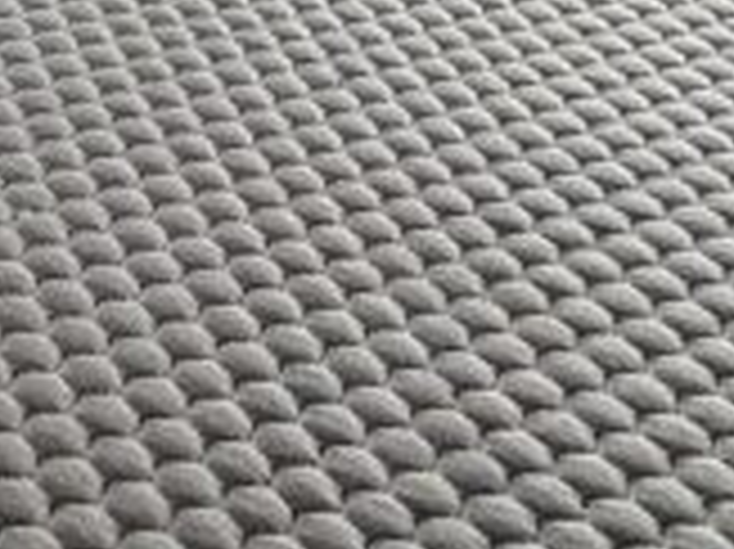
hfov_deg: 21.9
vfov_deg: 12.4
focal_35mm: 88
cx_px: 126
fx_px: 1865
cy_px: -850
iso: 64
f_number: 2.2
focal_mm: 2.22
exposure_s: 1/99
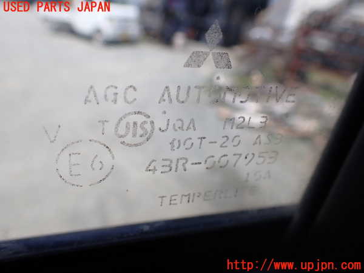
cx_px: 182
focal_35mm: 30
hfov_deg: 60.0
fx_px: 315
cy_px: 136
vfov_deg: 46.8
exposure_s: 1/250
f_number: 3.2
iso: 100
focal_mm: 5.4
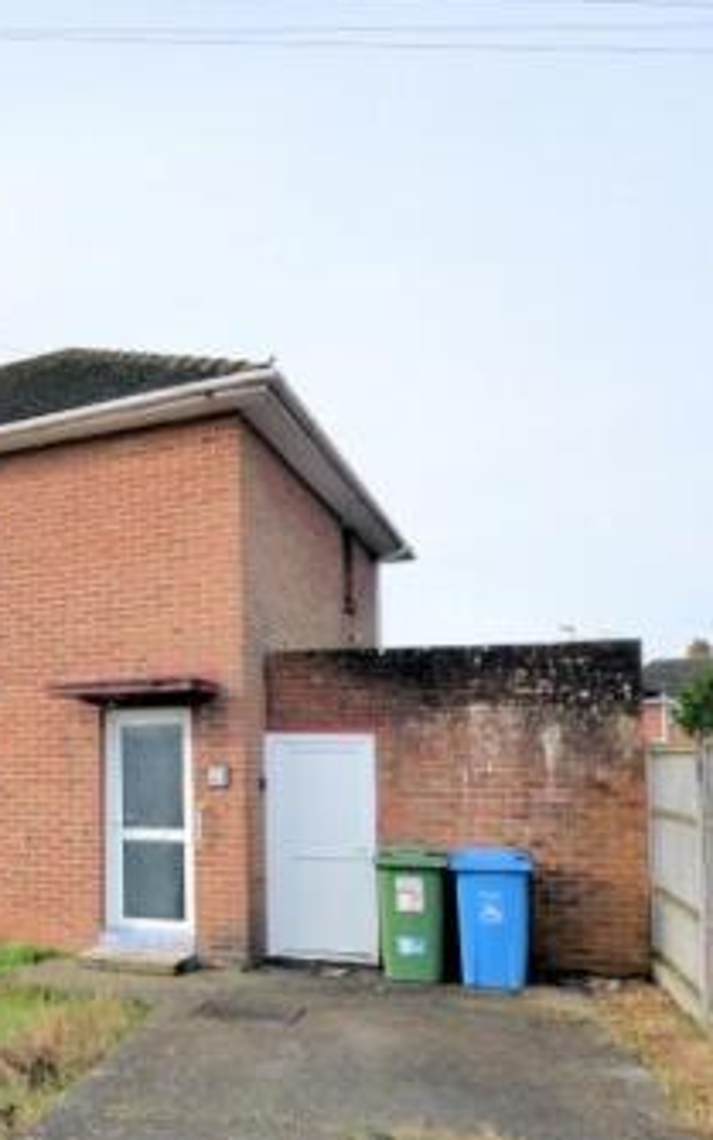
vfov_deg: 61.7
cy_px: 736
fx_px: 932
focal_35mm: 30
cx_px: 36
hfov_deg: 38.2
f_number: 8
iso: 200
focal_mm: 10
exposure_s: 1/250
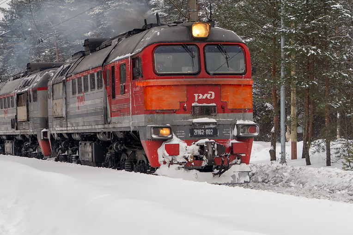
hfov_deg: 20.9
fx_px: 951
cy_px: 64
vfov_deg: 14.1
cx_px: 116
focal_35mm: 97
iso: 800
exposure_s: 1/500
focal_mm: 57
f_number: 7.1
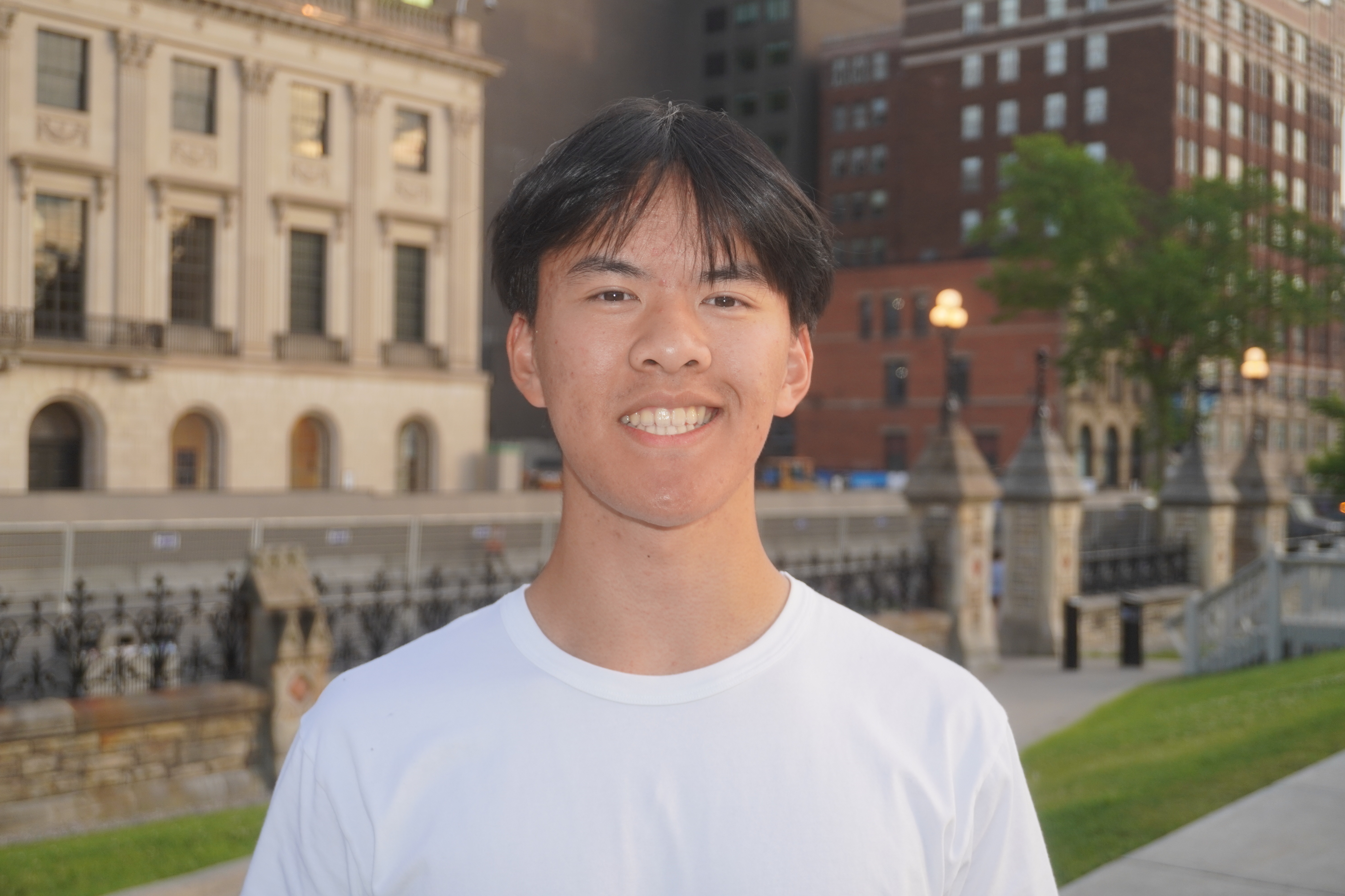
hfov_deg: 45.0
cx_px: 672
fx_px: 1625
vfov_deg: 30.8
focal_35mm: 44
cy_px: 448
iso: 250
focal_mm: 29
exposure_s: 1/160
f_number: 4.5
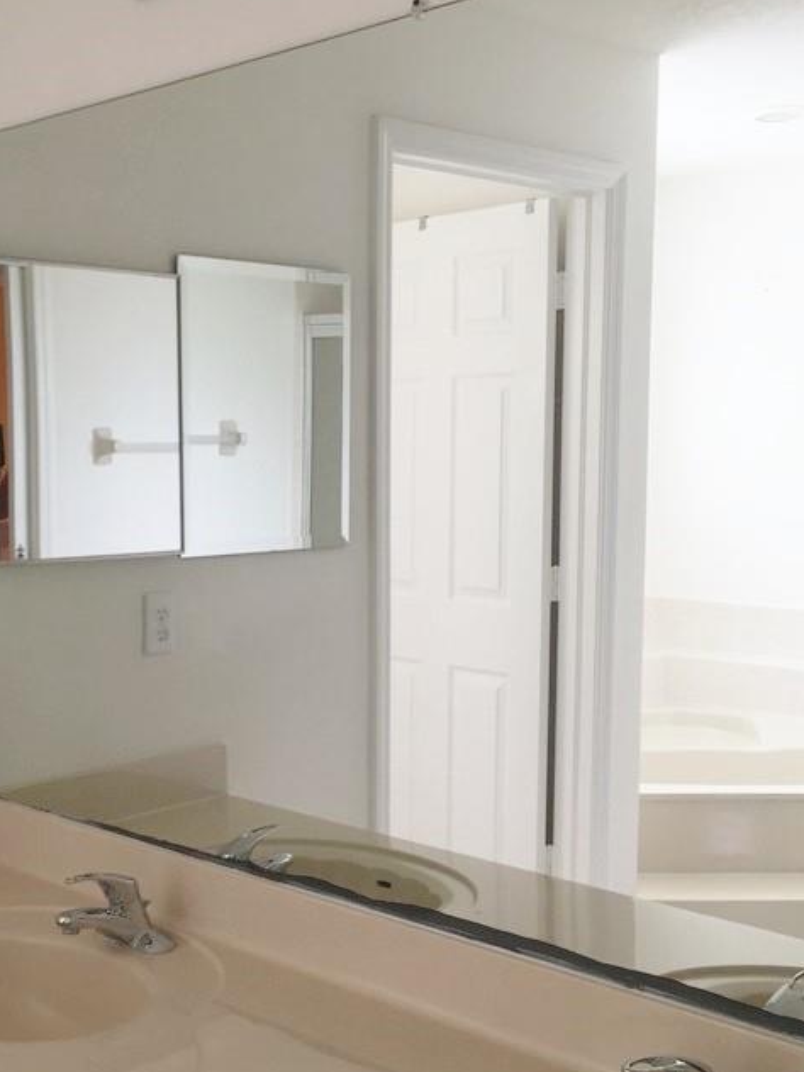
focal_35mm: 47
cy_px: 636
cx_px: 321
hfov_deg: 30.8
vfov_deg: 40.3
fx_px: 1456
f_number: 2.2
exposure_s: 1/60
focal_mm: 4.15
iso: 40
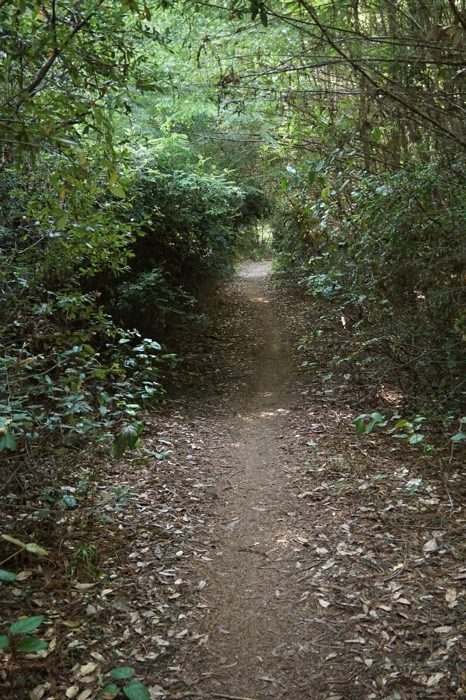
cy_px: 350
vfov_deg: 49.6
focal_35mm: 39
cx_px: 233
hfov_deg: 34.2
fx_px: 758
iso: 3200
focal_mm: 26
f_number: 4.5
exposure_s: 1/50
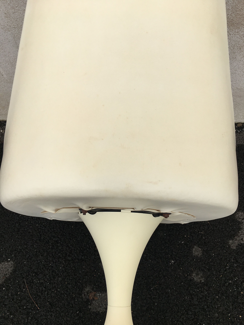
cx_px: 122
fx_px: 273
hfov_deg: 48.2
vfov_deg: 61.7
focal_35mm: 29
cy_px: 162
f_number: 2.2
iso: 25
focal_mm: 4.15
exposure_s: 1/674
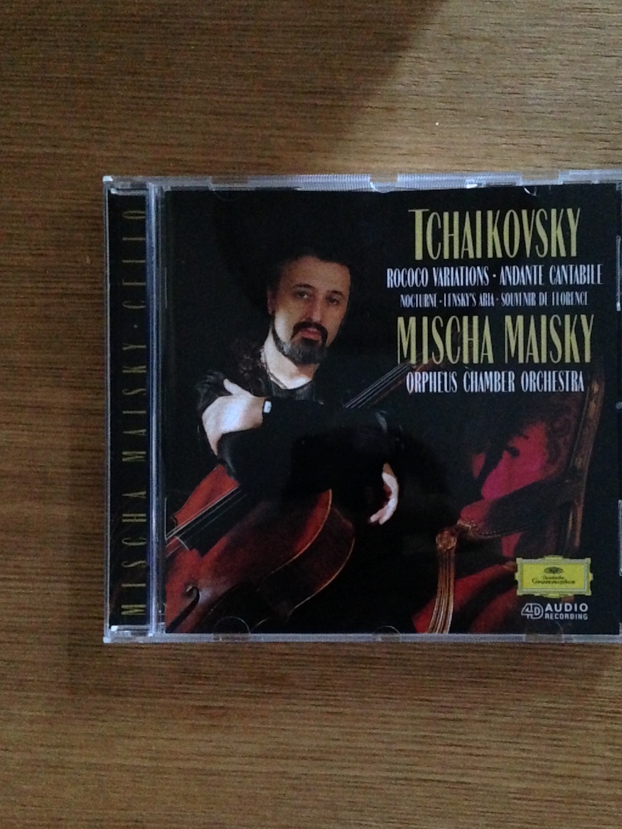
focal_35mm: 79
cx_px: 363
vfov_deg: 24.7
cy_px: 433
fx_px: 1892
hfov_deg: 18.7
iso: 1600
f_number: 2.4
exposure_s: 1/15
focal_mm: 4.12
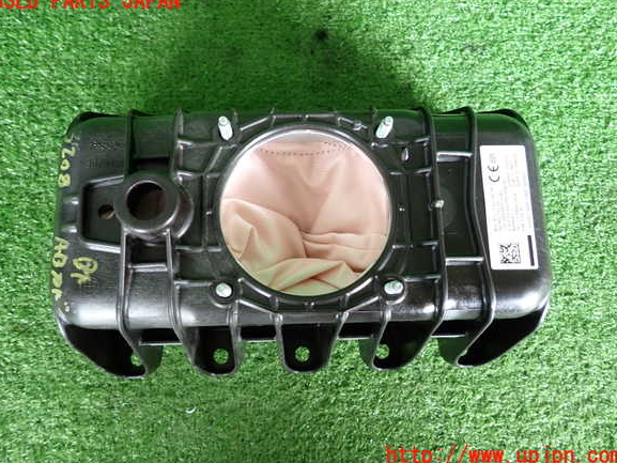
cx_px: 307
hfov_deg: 67.3
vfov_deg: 53.1
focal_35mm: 26
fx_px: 464
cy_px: 229
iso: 200
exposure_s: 1/40
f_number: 2
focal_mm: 4.5
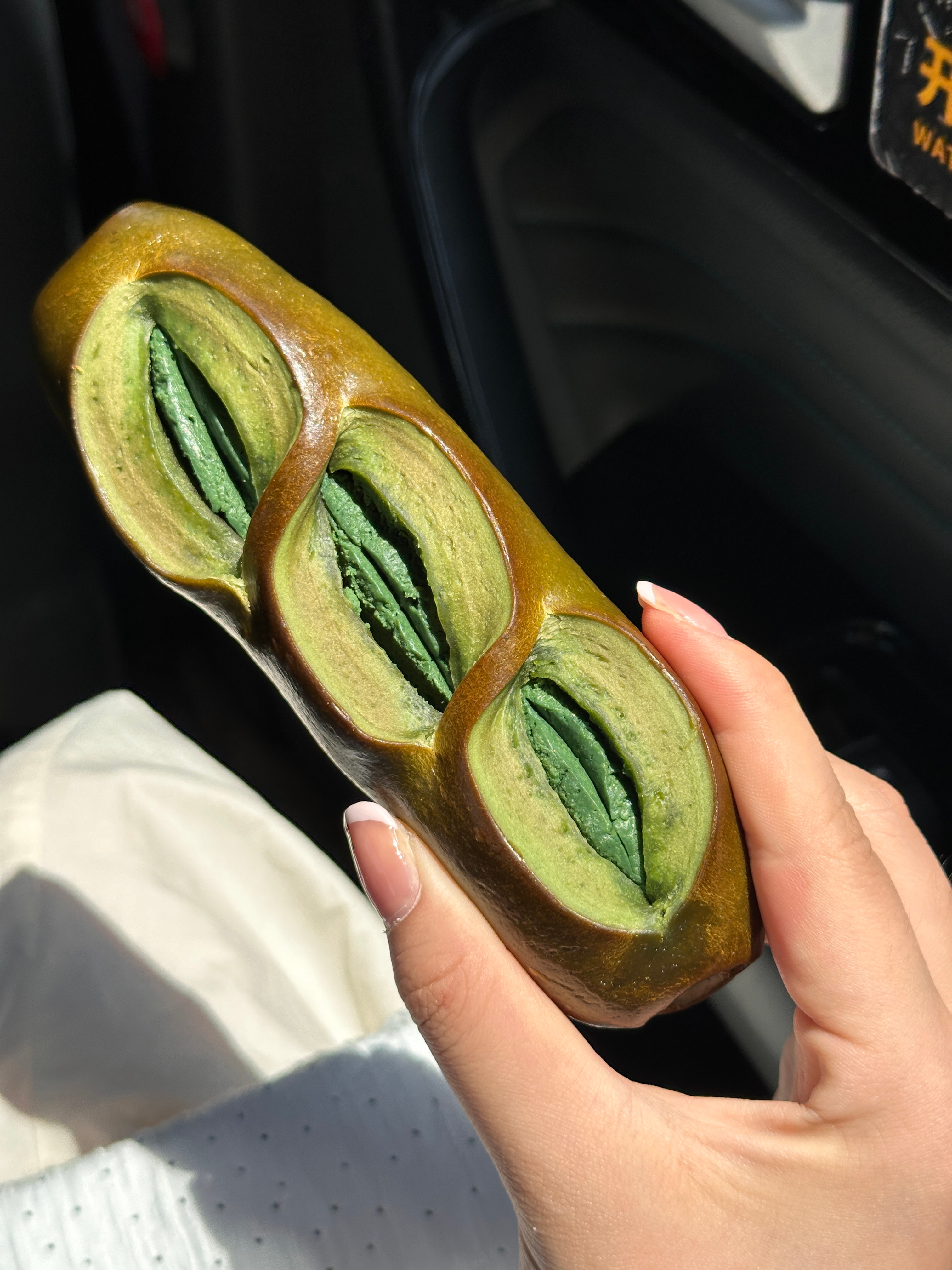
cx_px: 476
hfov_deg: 30.3
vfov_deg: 39.7
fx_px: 1760
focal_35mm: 48
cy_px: 635
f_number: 1.78
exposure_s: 1/2304
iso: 64
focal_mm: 6.86
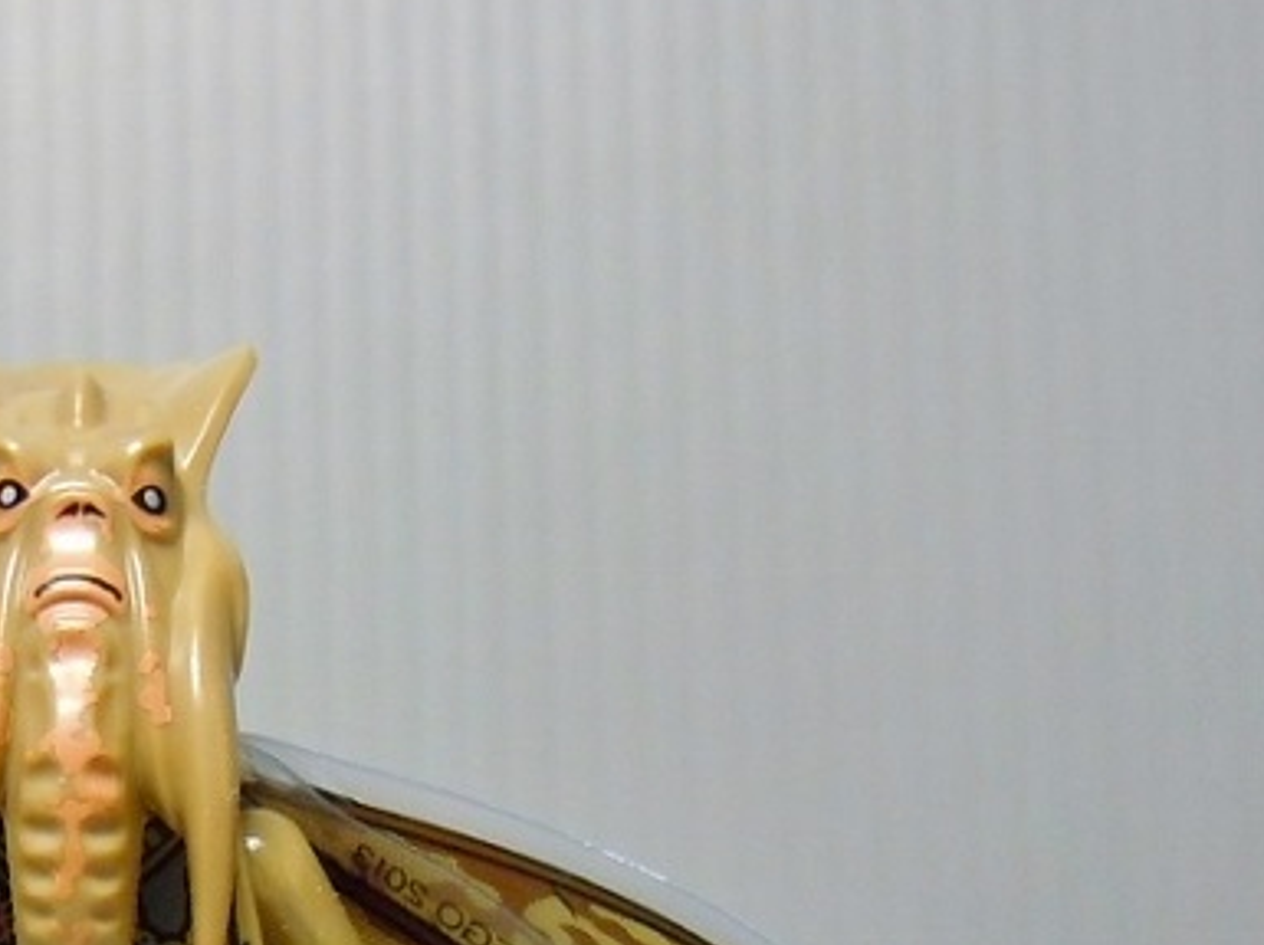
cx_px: 74
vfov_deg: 22.9
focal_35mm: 62
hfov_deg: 29.6
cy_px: 889
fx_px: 2262
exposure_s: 1/25
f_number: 3.5
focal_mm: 5.4
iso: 200
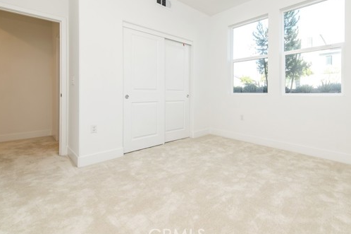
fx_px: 175
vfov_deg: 66.7
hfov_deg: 89.5
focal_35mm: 18
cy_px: 95
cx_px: 199
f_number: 5
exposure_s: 1/100
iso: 200
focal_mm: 14
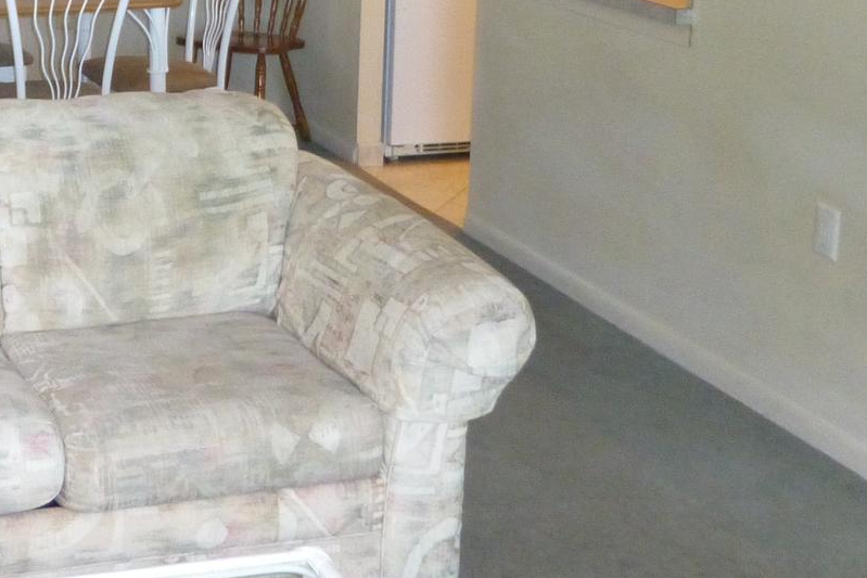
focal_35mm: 64
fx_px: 1542
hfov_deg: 29.5
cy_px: -34
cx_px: 13
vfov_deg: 20.4
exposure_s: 1/60
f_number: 3.3
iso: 500
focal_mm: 4.3
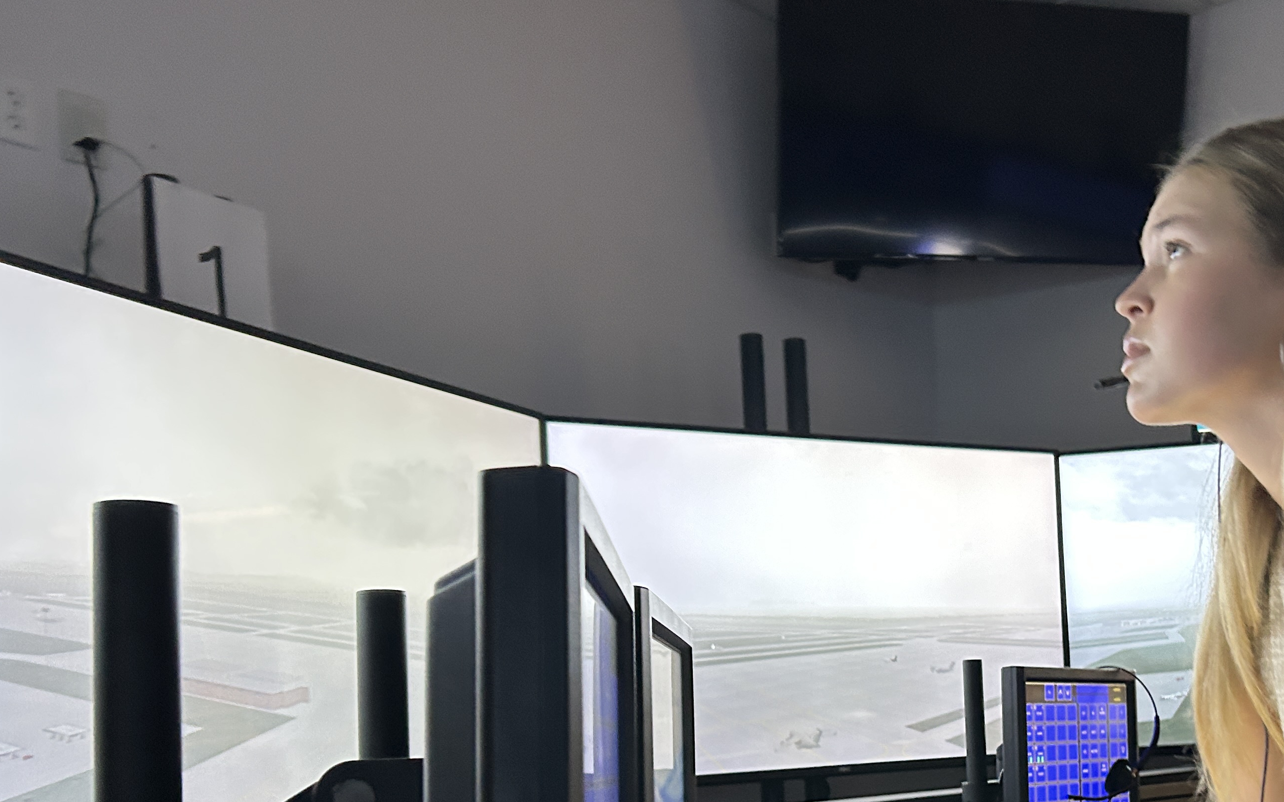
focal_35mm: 43
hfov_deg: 45.4
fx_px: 1505
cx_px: 877
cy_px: 678
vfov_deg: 29.0
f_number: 1.5
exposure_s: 1/60
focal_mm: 5.7
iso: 250
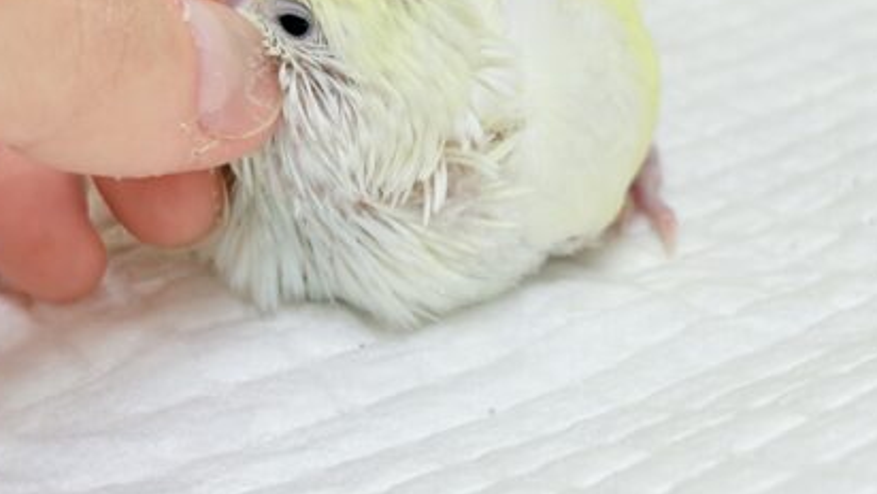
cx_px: 481
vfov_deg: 13.8
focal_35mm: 88
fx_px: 2047
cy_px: 243
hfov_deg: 24.2
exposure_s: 1/50
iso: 40
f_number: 1.6
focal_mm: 5.96
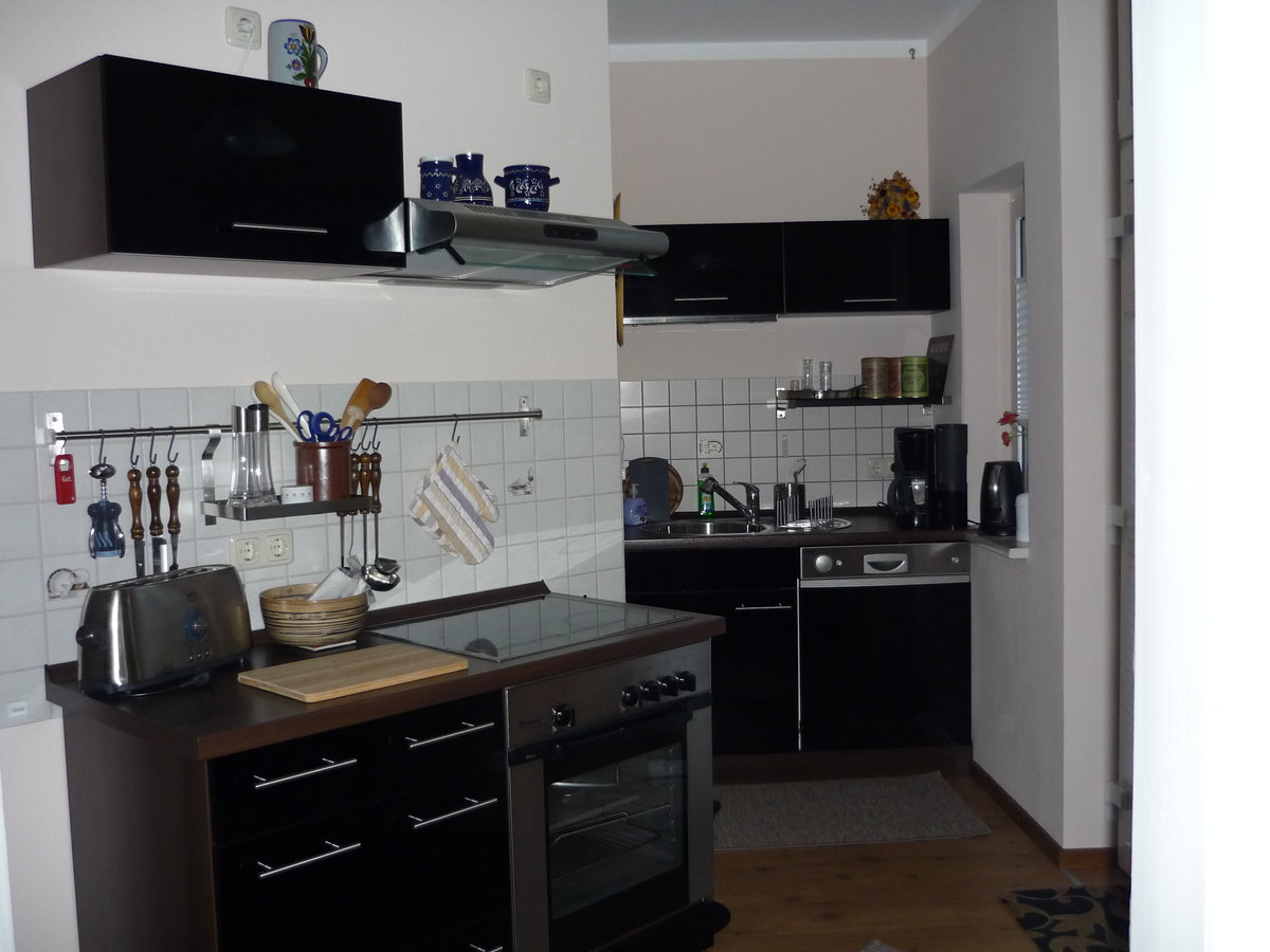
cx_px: 635
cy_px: 476
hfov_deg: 55.4
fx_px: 1211
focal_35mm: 33
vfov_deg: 42.9
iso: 200
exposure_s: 1/30
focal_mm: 5.5
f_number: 2.8
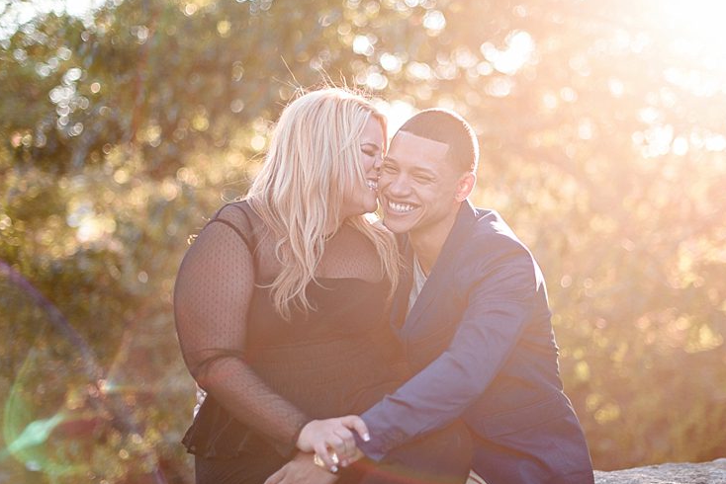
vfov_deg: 21.2
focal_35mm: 64
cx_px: 380
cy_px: 212
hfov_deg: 31.4
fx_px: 1291
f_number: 1.6
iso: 400
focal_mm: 50
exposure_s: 1/1600
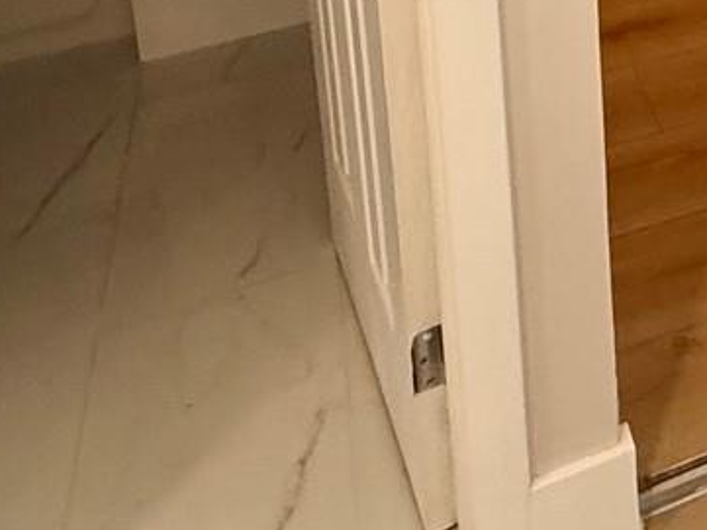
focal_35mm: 62
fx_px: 1267
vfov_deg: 18.7
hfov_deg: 25.1
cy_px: -405
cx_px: 1009
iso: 160
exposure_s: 1/120
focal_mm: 2.22
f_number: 2.2
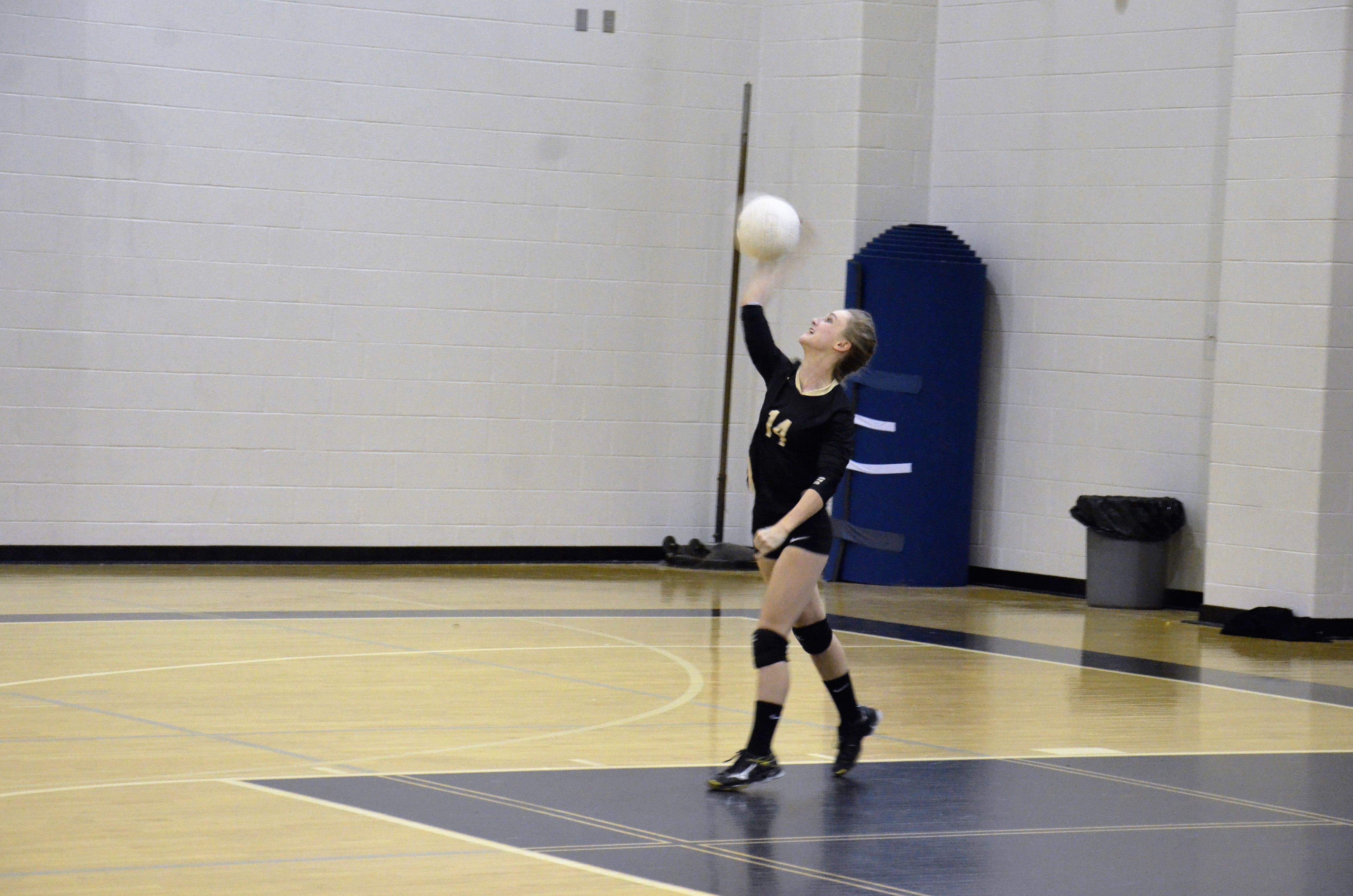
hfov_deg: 18.2
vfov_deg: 12.1
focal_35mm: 112
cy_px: 448
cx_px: 676
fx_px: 4220
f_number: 5.3
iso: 4000
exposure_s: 1/80
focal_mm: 75
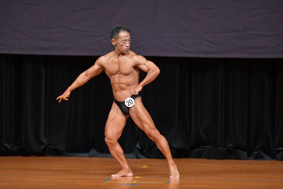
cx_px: 142
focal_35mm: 315
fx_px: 2475
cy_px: 94
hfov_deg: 6.5
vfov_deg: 4.4
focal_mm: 210
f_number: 5.6
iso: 5000
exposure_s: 1/400
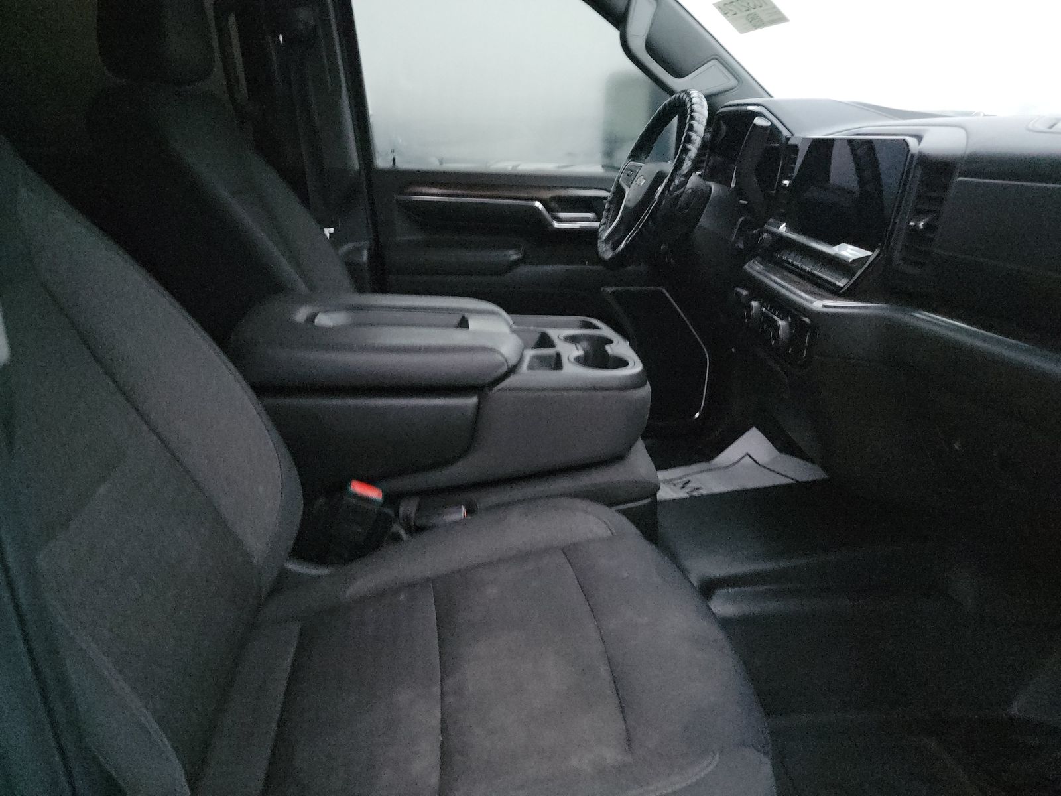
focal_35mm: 24
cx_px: 530
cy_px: 398
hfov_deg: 71.6
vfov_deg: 56.8
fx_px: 736
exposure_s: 1/59
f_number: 1.8
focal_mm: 6.7
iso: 4725
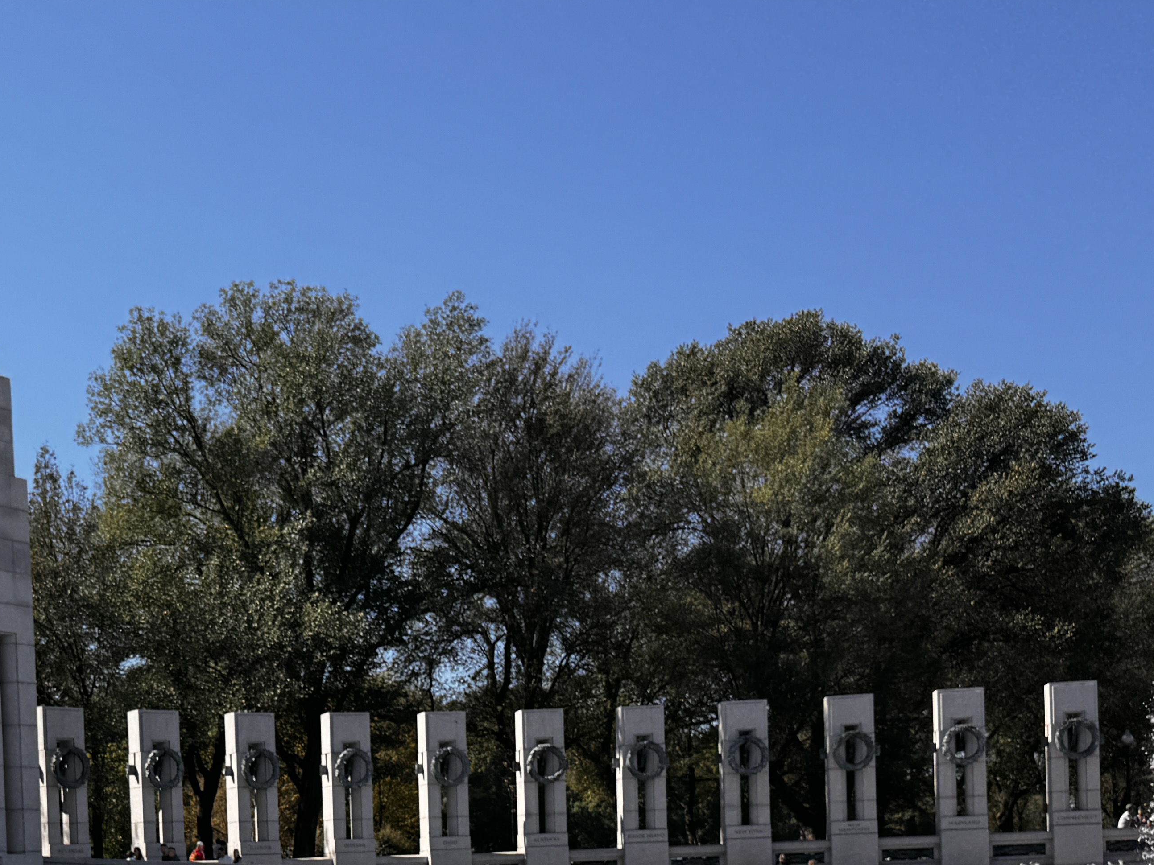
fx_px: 1767
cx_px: 227
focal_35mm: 53
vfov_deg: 25.6
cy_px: 943
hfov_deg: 35.0
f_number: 1.78
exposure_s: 1/4310
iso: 80
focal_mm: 6.76
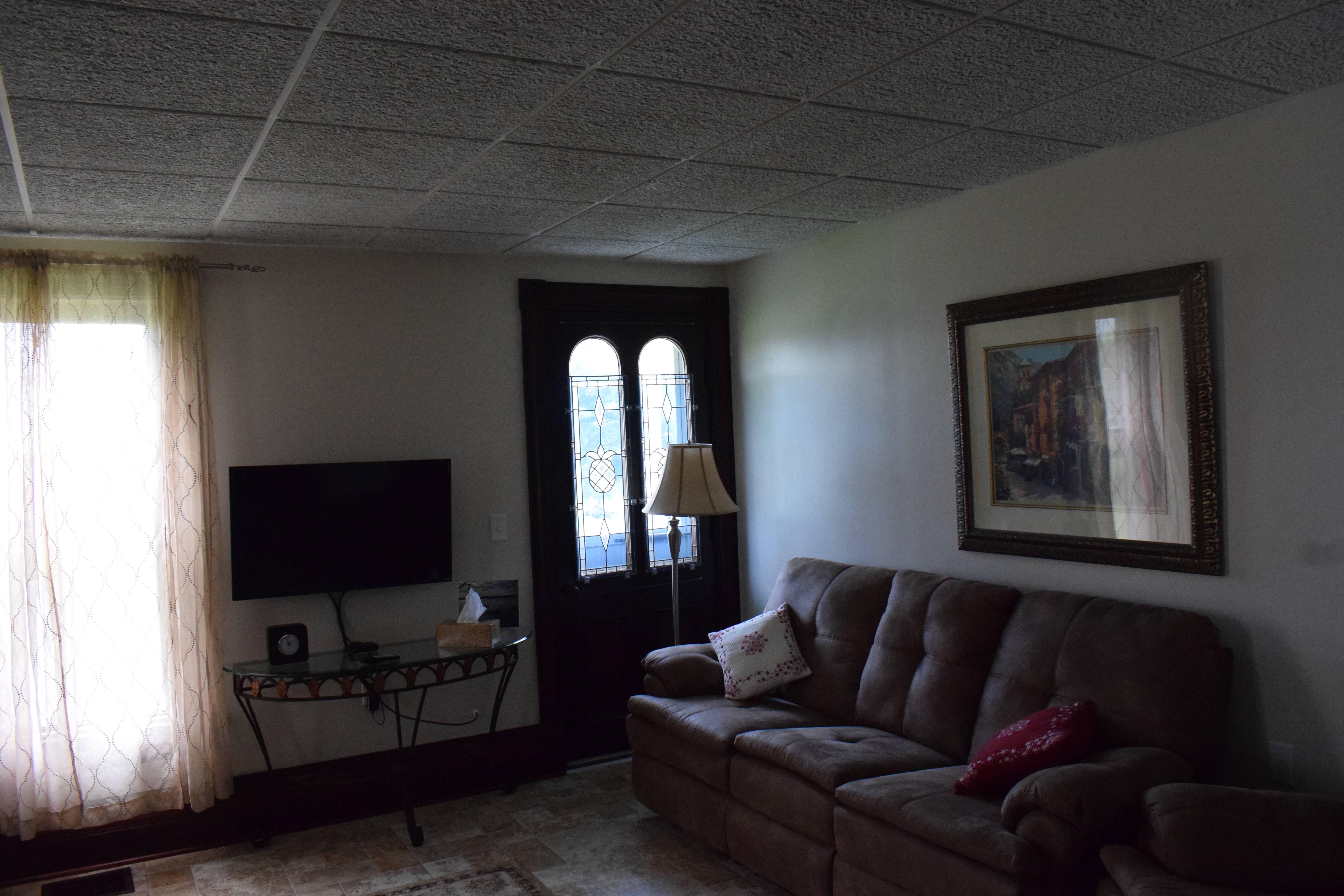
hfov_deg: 67.4
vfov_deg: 47.9
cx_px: 672
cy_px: 448
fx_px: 1008
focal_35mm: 27
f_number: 7.1
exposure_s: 1/200
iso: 4000
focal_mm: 18
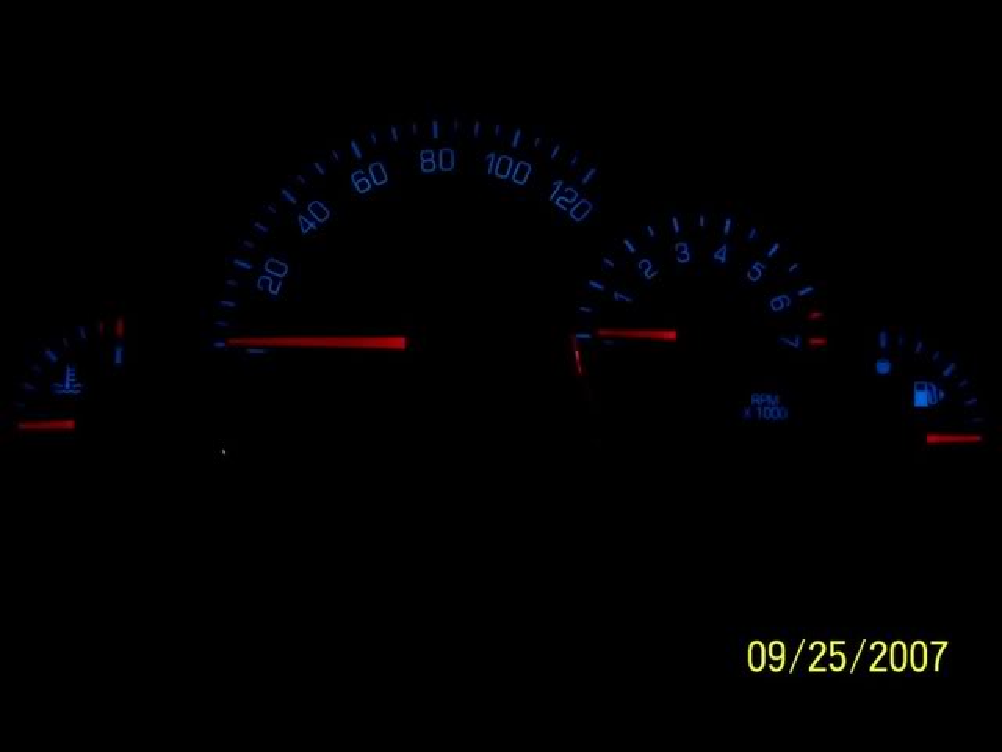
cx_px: 501
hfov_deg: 50.1
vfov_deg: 38.7
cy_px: 376
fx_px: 1071
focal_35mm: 37
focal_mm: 7.8
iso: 400
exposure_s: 1/15
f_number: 2.8
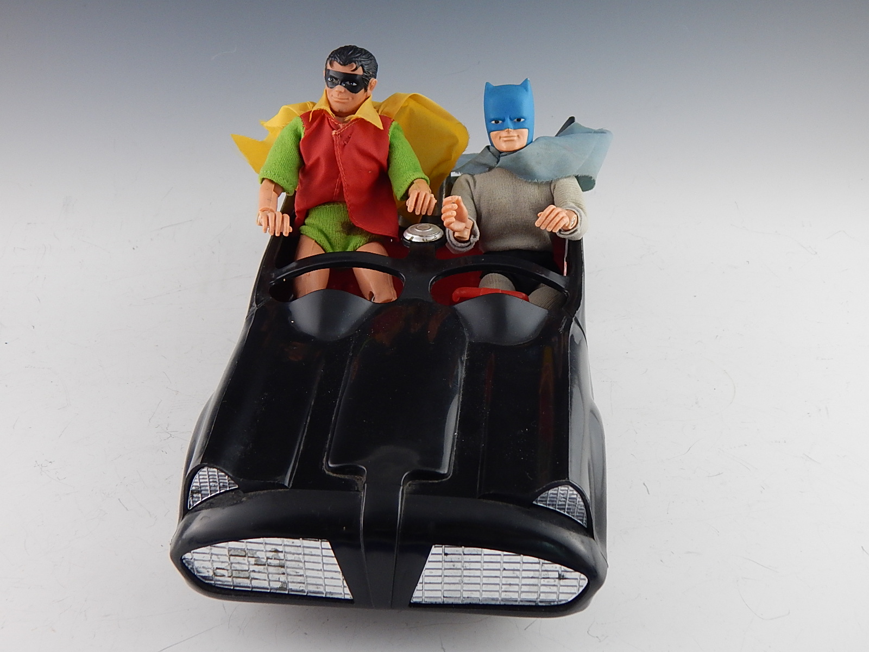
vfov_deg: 33.6
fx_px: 1079
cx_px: 434
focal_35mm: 43
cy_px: 326
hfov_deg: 43.9
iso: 220
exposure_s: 1/30
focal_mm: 7.7
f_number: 3.6
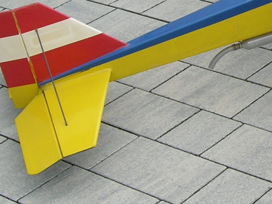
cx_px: 354
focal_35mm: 123
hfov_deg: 15.3
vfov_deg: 12.0
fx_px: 966
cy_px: 27
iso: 50
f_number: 4.9
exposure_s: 1/210
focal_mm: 5.7
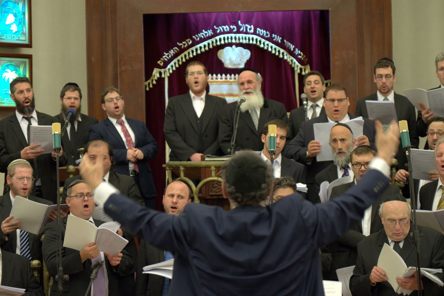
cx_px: 222
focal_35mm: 105
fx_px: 1295
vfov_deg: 13.0
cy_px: 148
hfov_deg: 19.5
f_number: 2.8
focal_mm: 70
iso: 800
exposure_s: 1/40
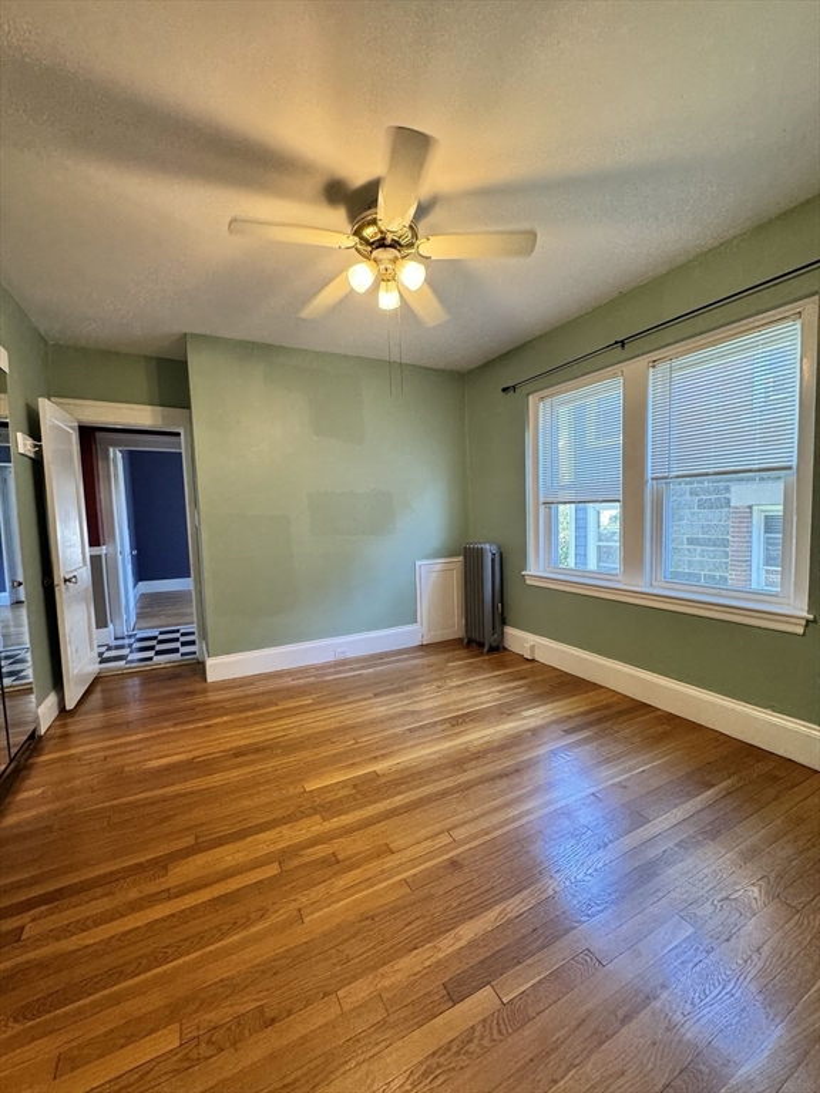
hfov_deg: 85.7
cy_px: 546
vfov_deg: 102.1
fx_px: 442
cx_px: 410
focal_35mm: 14
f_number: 2.2
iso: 200
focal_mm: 2.22
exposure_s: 1/60
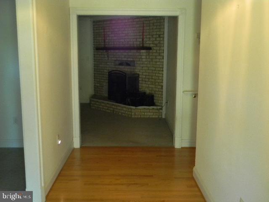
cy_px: 101
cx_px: 134
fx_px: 280
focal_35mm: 36
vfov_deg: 39.7
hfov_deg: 51.4
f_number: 3.7
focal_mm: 6.4
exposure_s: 1/9.5
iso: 400
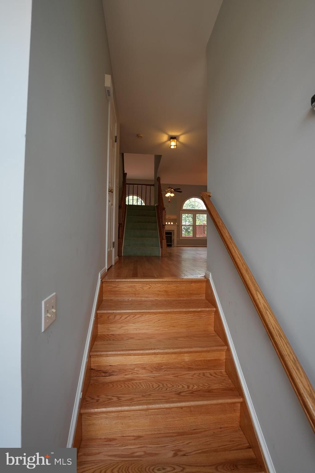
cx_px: 158
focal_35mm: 14
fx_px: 184
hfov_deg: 81.2
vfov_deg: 104.2
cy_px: 236
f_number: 4
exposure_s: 1/160
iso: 400
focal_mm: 14
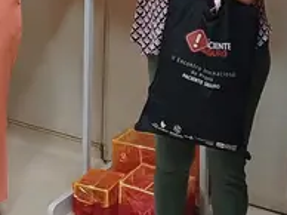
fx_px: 919
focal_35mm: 111
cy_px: -47
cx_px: 68
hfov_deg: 17.6
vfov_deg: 13.0
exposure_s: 1/40
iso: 320
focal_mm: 4.65
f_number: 1.8
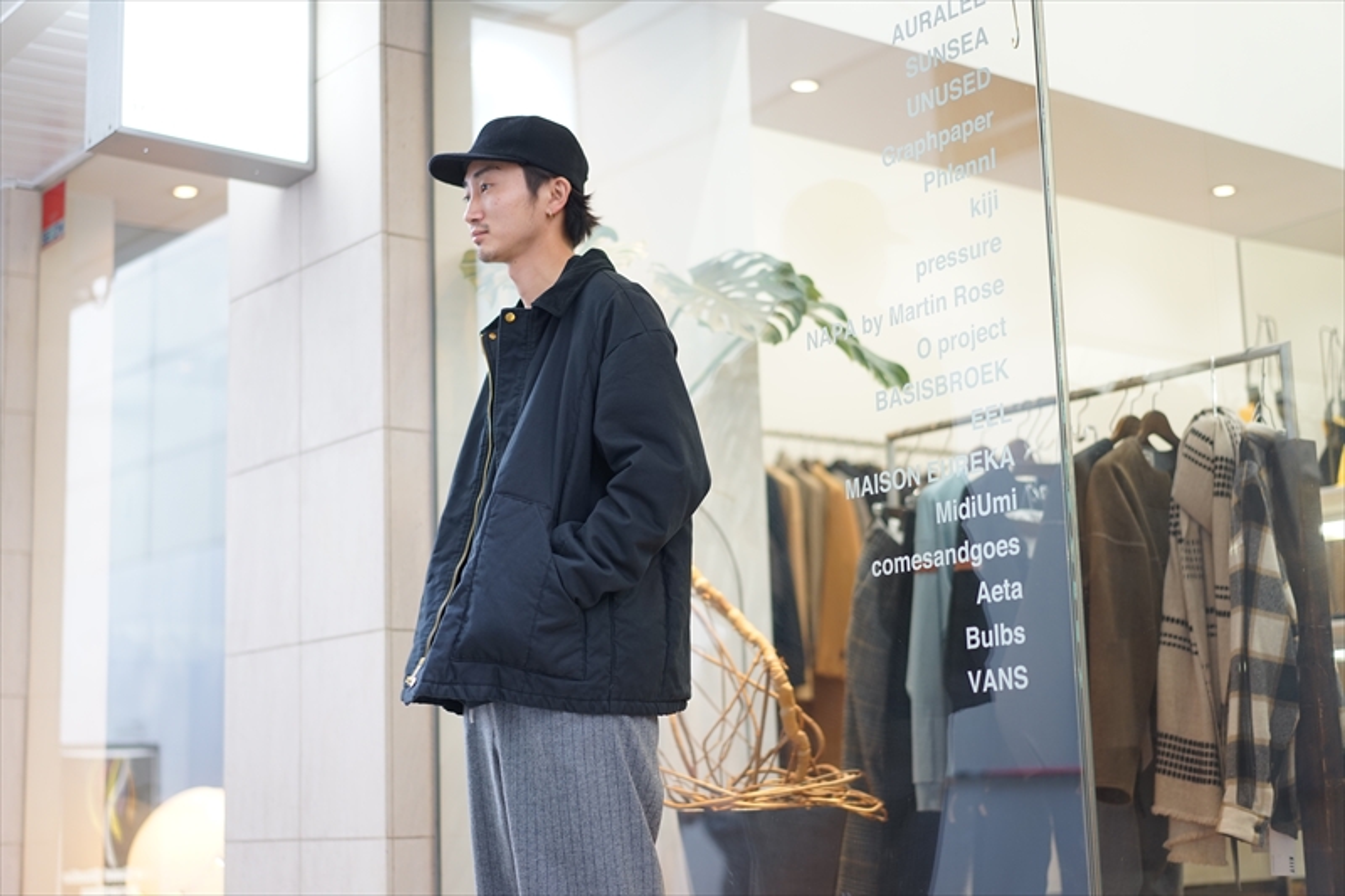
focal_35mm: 55
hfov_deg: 36.3
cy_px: 448
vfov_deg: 24.6
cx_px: 672
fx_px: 2054
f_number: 1.8
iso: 250
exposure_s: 1/60
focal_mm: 55
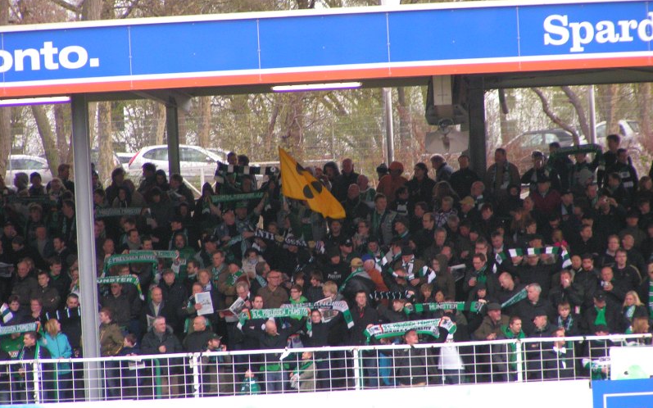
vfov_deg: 4.0
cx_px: 326
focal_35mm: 331
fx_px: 5890
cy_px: 198
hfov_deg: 6.3
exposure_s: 1/320
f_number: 3.5
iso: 200
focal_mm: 47.6
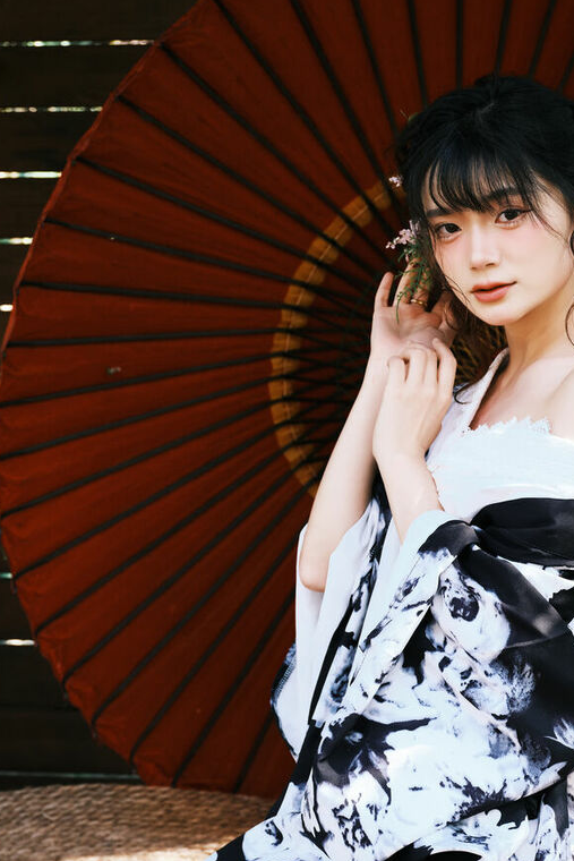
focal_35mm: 113
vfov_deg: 18.1
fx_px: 2701
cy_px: 561
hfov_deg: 12.1
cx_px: 269
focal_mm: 75
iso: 500
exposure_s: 1/160
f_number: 6.4
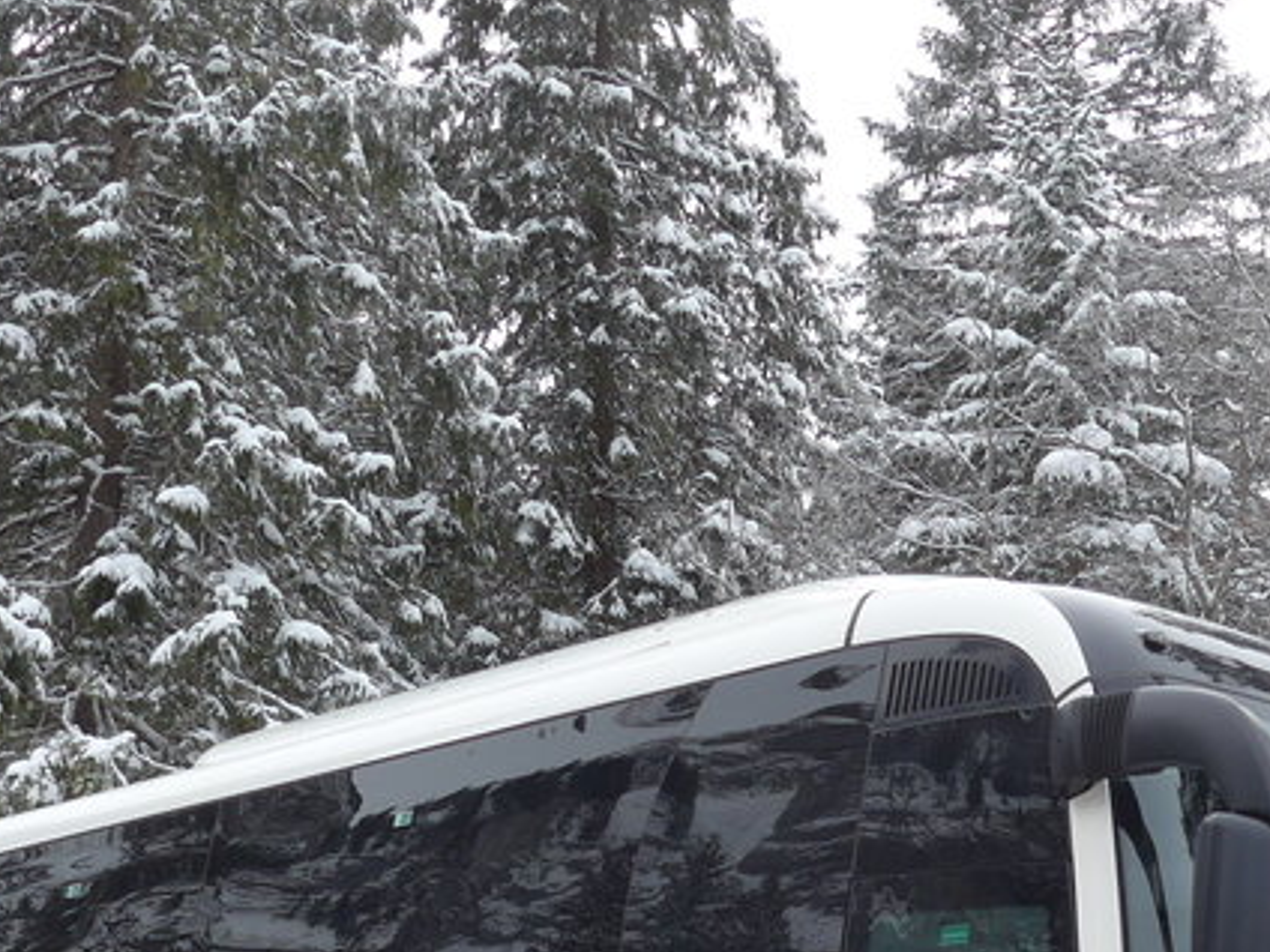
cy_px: 988
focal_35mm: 82
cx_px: 698
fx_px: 3008
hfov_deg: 23.8
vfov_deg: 17.5
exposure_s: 1/400
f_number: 2.8
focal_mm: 6
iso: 80
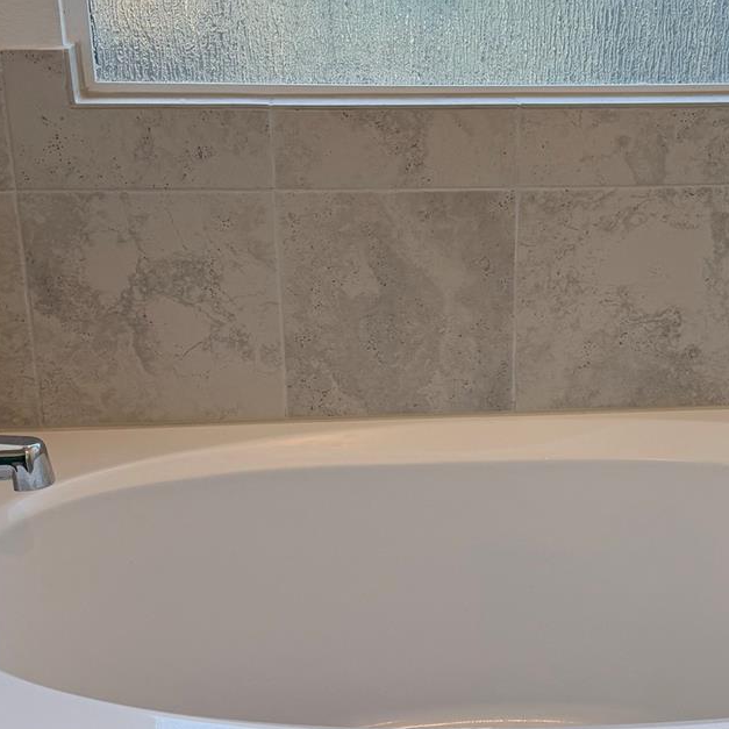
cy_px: 426
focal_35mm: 52
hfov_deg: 32.5
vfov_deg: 32.7
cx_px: 489
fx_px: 1239
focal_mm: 6.76
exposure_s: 1/207
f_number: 1.78
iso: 80
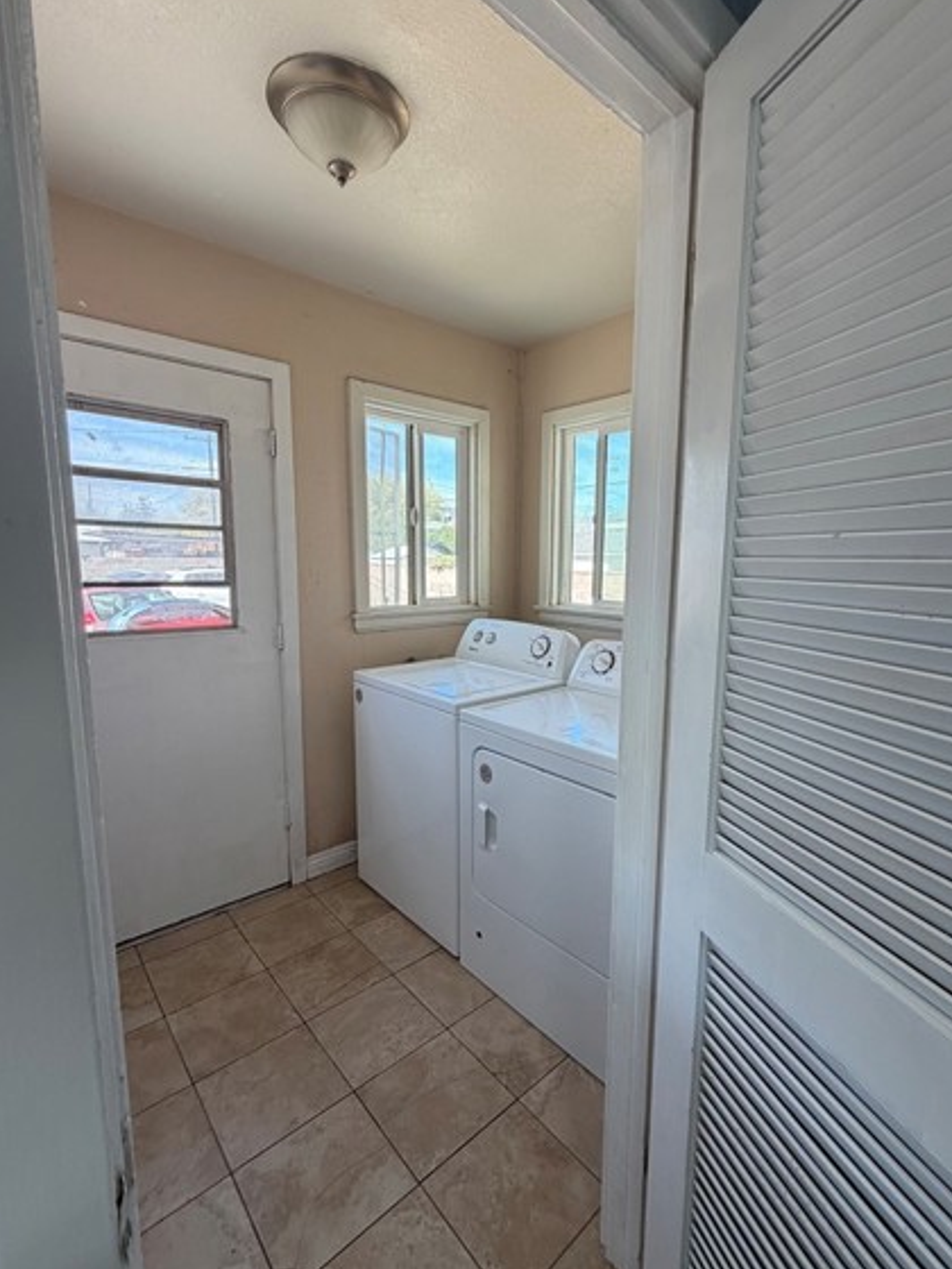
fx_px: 587
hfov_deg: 78.0
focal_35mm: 16
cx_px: 508
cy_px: 641
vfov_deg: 94.5
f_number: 2.2
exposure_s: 1/121
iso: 100
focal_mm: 2.22
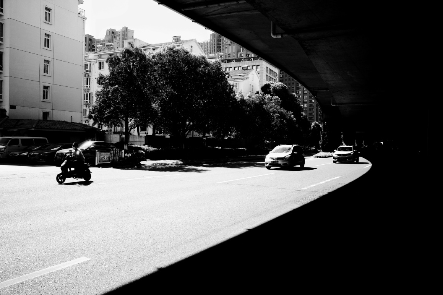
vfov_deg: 44.9
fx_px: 357
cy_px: 149
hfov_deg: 63.7
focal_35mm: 29
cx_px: 225
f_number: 5.6
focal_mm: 18.3
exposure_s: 1/400
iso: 200
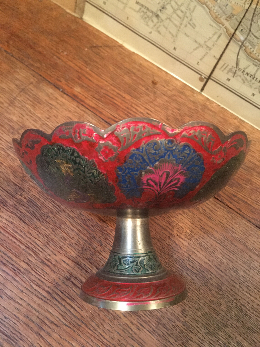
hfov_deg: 48.2
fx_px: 290
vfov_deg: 61.7
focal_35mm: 29
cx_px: 130
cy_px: 174
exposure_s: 1/17
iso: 320
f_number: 2.2
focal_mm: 4.15
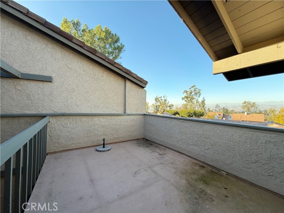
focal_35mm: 14
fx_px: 115
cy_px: 106
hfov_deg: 102.1
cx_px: 142
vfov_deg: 85.7
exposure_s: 1/141
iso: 50
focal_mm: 2.22
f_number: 2.2
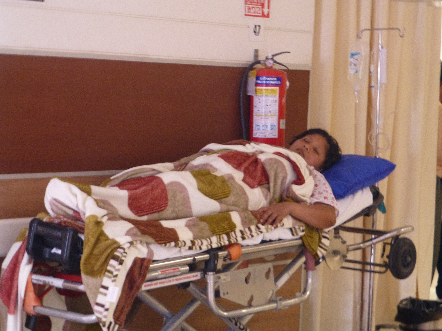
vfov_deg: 14.5
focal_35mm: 102
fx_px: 1302
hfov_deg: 19.3
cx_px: 221
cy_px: 166
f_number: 5.3
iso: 500
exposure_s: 1/4
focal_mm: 18.2
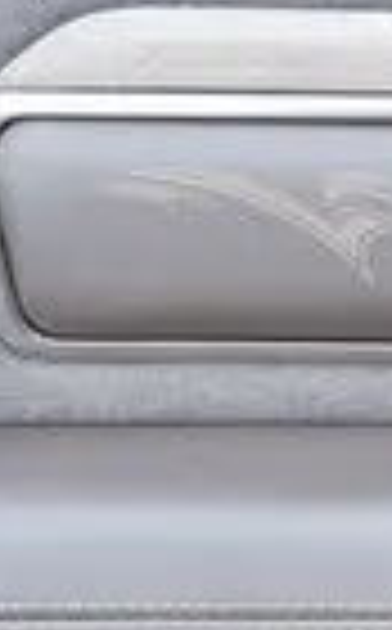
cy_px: 839
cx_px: 1176
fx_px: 2832
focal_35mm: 165
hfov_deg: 7.1
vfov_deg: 12.3
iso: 800
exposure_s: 1/60
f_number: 5
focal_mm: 17
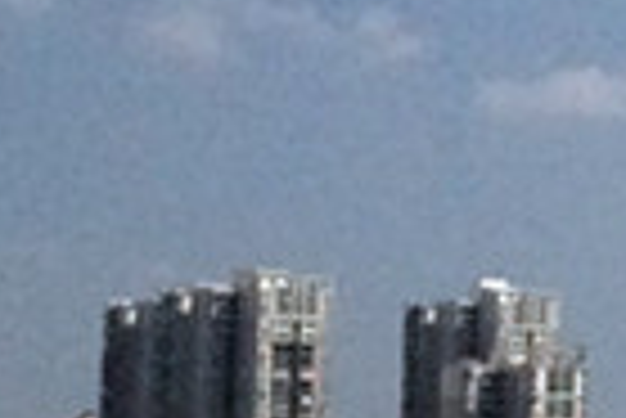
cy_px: 88
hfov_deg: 9.5
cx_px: 1648
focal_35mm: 185
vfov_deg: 7.4
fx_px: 3220
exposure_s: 1/3200
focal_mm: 22
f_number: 14
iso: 4000
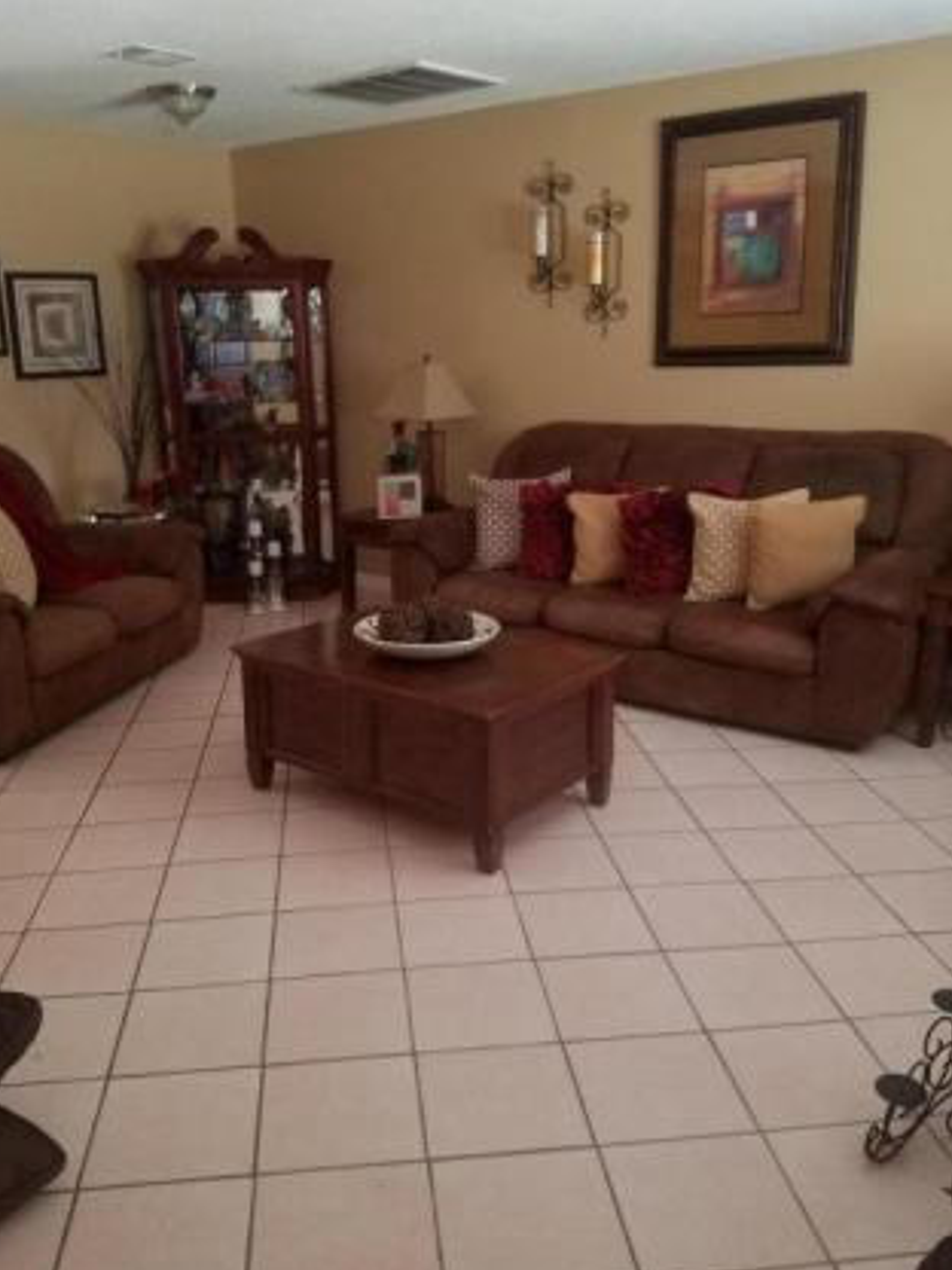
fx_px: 1100
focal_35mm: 30
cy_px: 626
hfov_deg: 46.7
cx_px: 427
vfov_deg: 60.0
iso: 250
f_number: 1.7
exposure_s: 1/10
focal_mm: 4.2
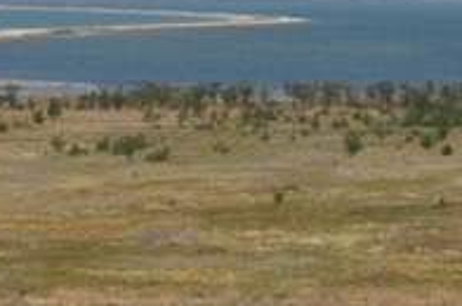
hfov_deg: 9.7
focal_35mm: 212
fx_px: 2716
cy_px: -35
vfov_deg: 6.4
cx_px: 47
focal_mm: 36
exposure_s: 1/800
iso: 800
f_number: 14
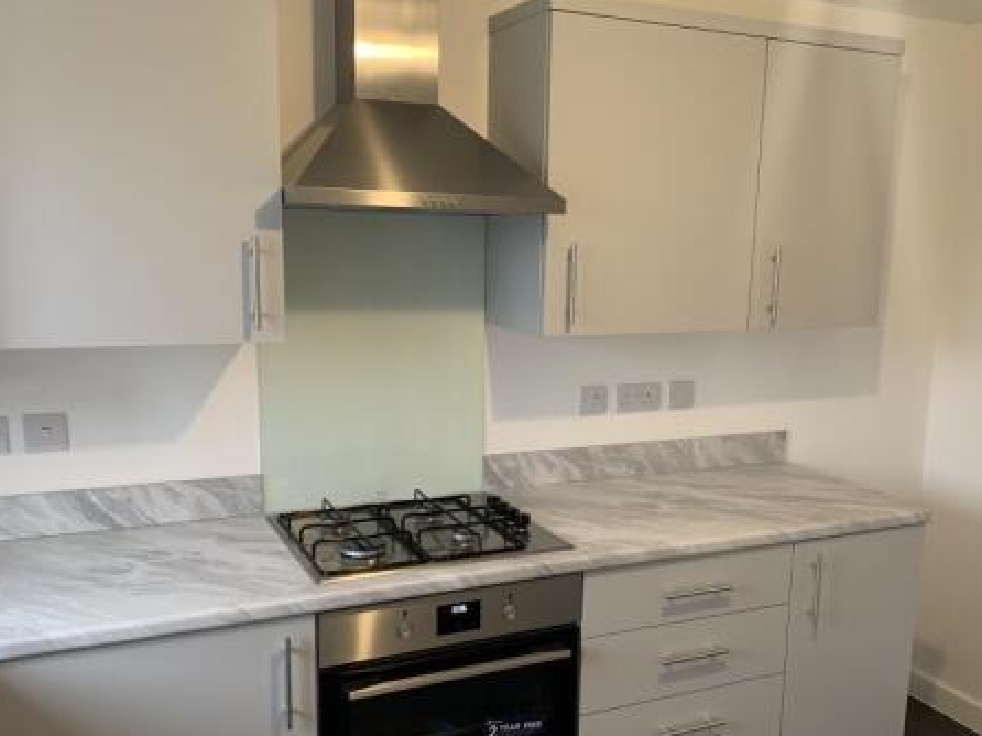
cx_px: 543
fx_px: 964
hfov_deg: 53.9
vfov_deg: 41.6
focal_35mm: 34
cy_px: 426
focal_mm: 4.25
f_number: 1.8
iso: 160
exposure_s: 1/60
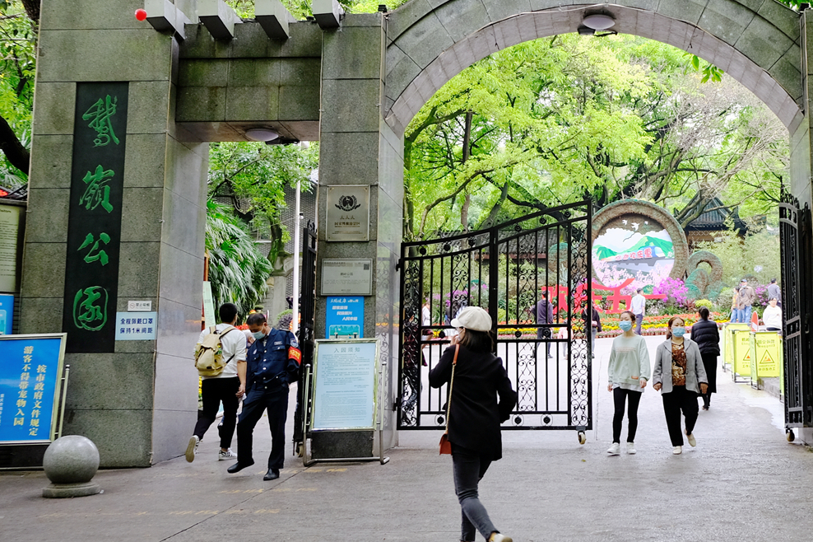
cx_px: 587
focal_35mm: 41
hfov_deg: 46.1
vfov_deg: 32.5
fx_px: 926
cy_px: 222
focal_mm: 18
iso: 400
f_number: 3.2
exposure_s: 1/125
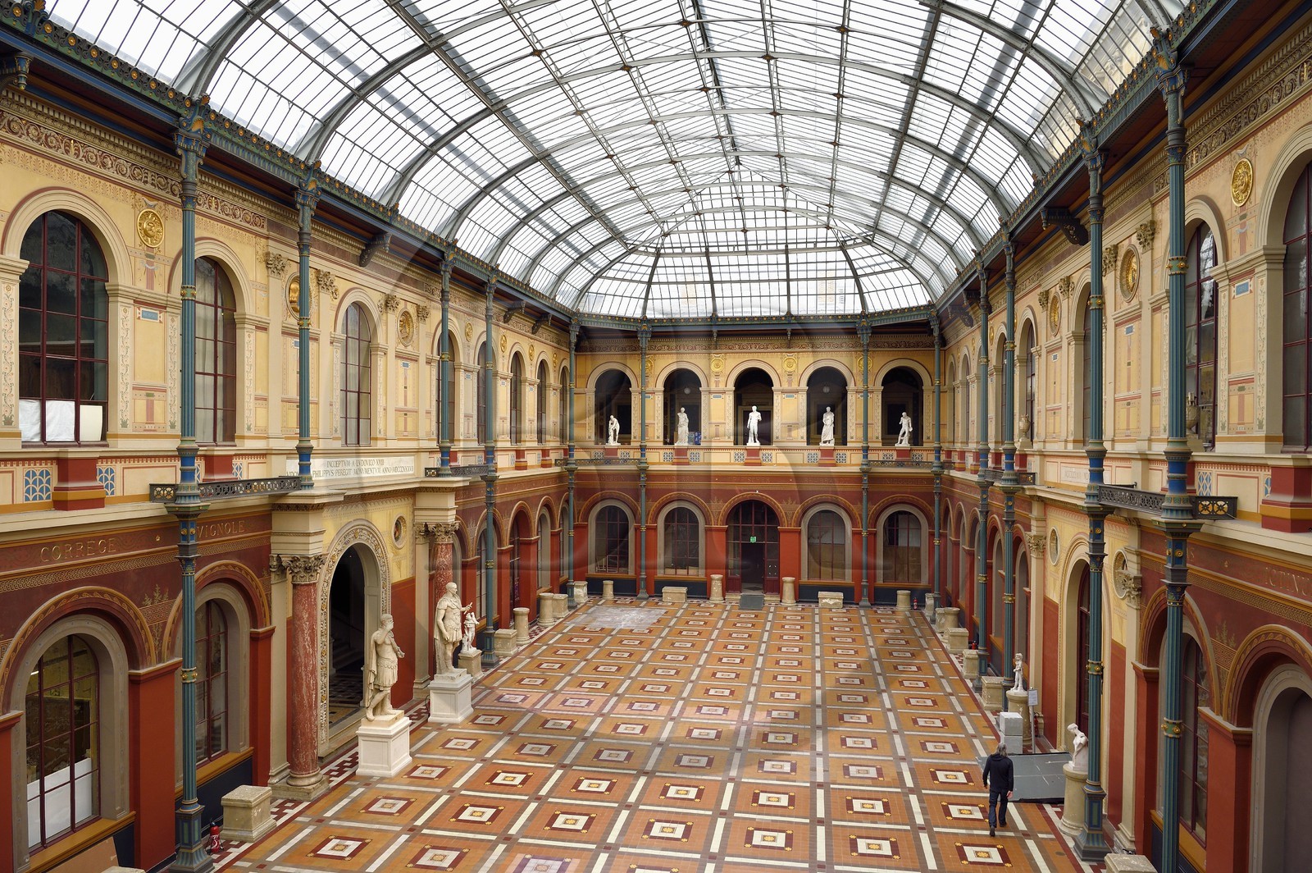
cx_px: 656
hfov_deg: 73.8
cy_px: 436
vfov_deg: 53.1
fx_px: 874
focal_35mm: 24
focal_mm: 24
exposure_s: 1/125
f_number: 9
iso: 400
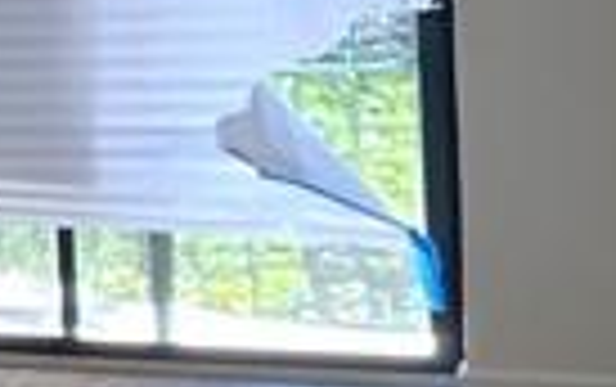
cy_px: 144
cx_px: -1439
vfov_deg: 12.7
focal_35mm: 103
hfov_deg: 10.2
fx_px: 1731
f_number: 2.2
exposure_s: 1/60
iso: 50
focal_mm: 2.2
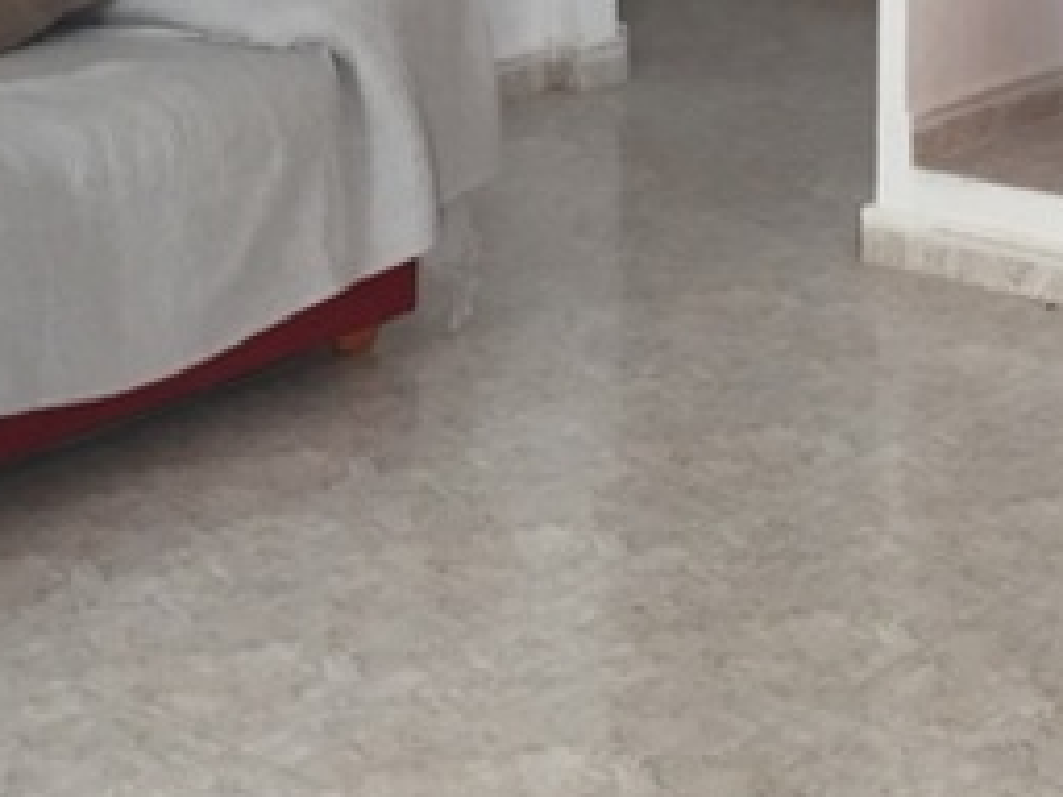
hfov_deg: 18.9
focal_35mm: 102
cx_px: 967
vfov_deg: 14.0
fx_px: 3132
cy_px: -201
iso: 32
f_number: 2.2
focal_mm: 4.15
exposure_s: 1/33
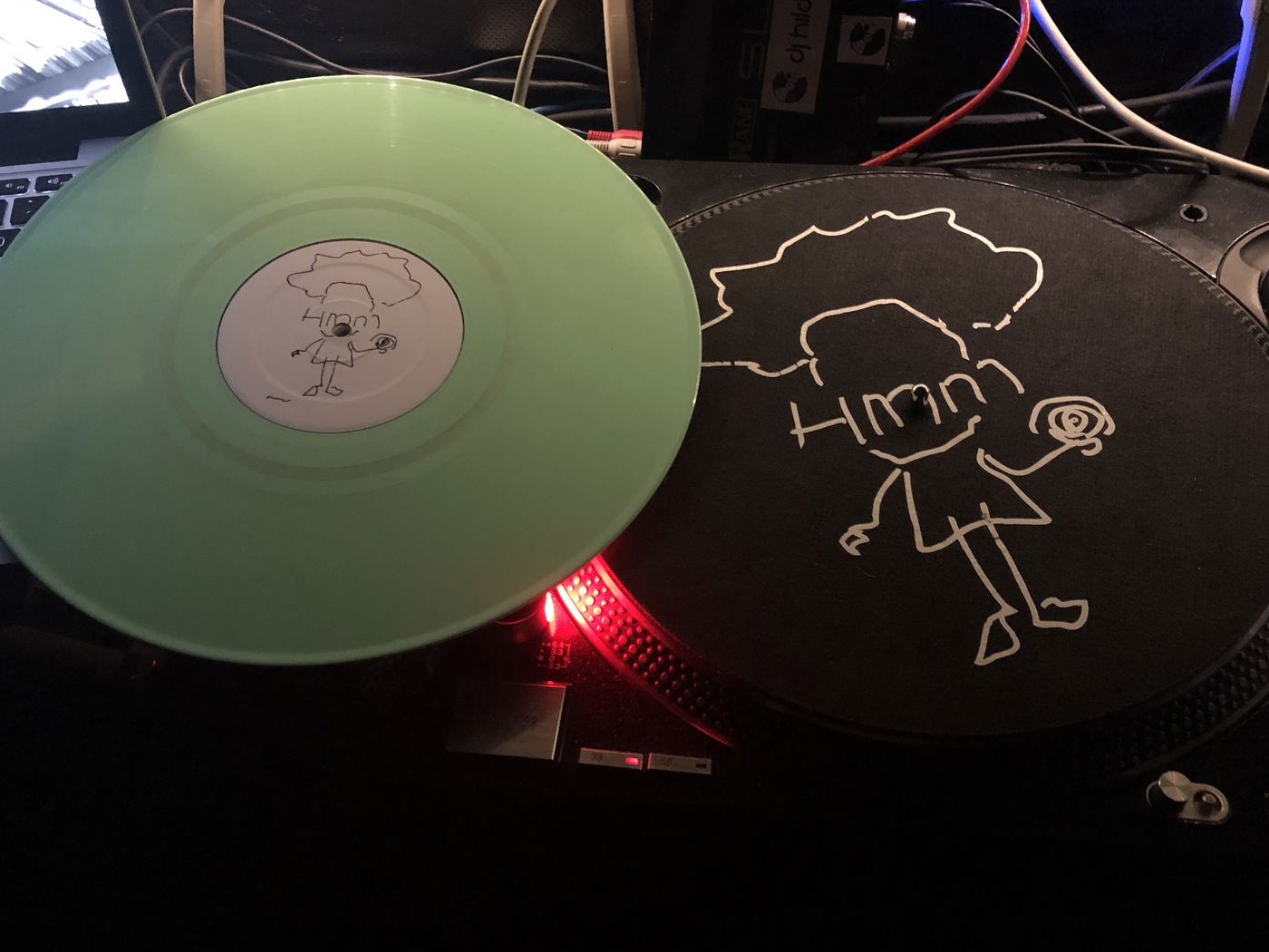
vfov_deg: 44.2
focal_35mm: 32
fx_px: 1173
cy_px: 481
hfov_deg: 56.8
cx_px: 639
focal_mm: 4
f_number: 1.8
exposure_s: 1/5
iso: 100
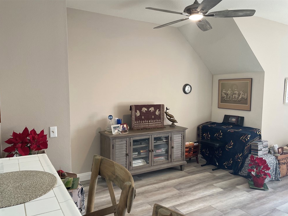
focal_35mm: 27
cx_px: 143
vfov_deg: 51.4
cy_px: 112
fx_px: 225
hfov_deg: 65.3
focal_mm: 4.2
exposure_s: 1/60
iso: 80
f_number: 1.6
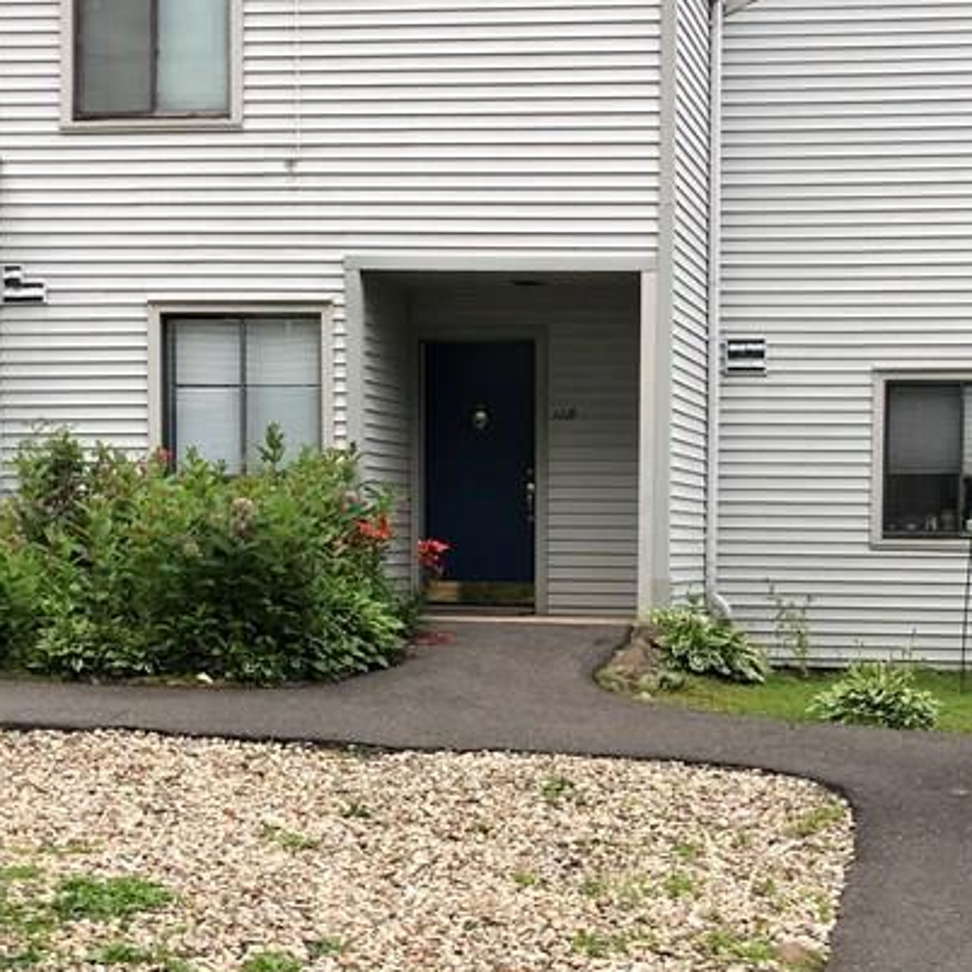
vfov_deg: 27.1
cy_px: 653
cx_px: 728
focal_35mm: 63
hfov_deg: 26.9
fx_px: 2001
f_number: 1.8
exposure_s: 1/30
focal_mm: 3.99
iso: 25
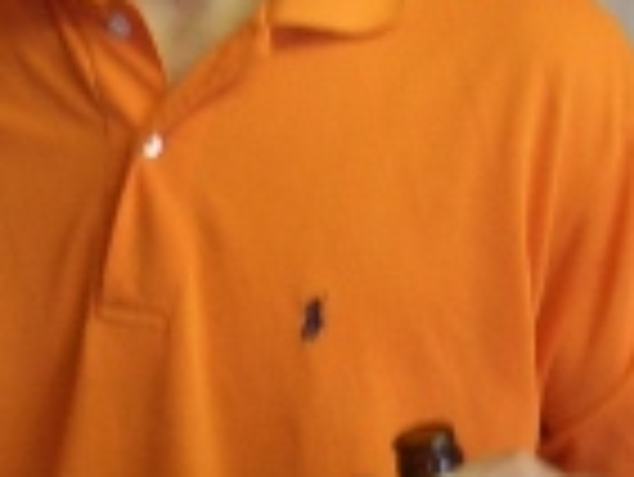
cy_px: 234
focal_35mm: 149
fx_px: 2731
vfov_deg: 10.0
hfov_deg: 13.2
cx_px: 265
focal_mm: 5.8
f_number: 2.6
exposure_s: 1/15
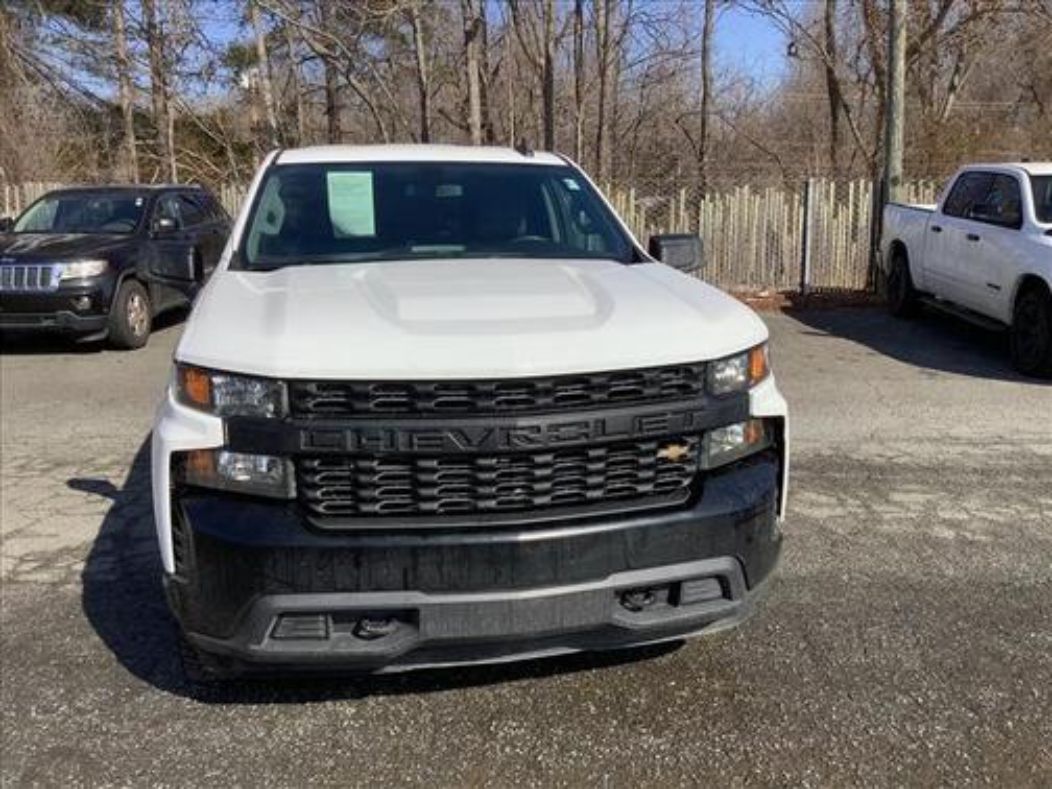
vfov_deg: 45.4
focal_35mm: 31
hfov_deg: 58.4
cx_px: 526
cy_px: 394
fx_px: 942
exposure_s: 1/1508
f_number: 2.4
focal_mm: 3.3
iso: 25
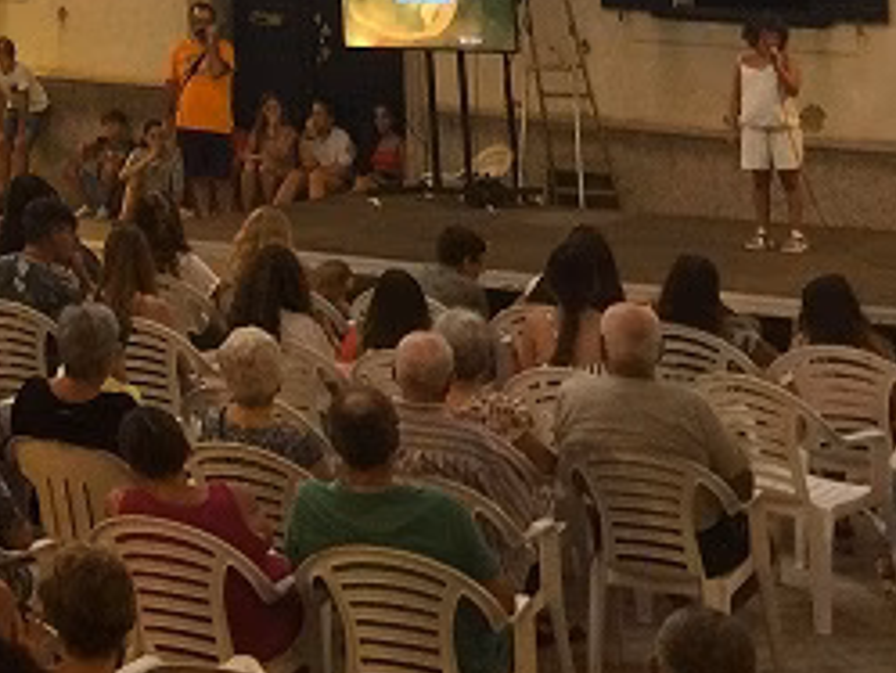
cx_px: -306
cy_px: -392
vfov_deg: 14.4
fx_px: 2460
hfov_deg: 18.9
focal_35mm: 95
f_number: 2.2
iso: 80
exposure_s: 1/17
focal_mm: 4.15
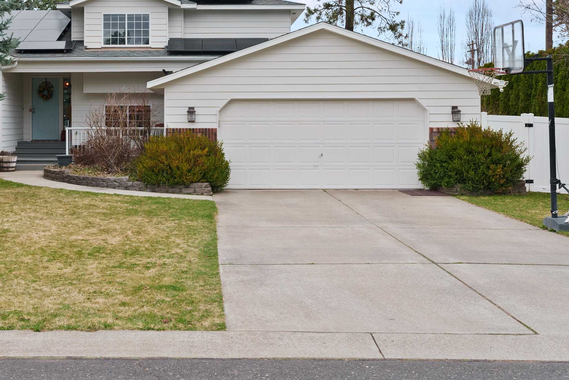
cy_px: 109
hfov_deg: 37.2
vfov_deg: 25.3
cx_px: 198
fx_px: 838
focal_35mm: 53
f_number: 13
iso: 160
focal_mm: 35
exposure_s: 1/10
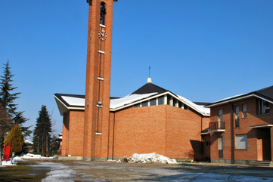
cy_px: 97
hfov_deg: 36.8
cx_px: 146
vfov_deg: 25.1
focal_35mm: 54
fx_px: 410
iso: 200
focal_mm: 26
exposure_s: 1/125
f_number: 18
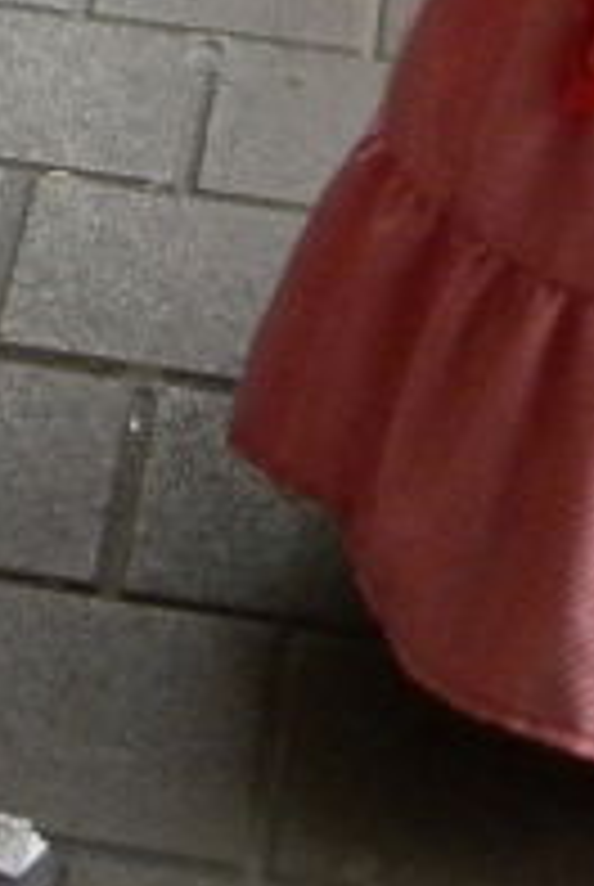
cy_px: -405
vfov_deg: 12.9
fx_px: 3724
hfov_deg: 9.0
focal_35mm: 151
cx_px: -54
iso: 400
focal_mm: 5
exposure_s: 1/383
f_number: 3.5
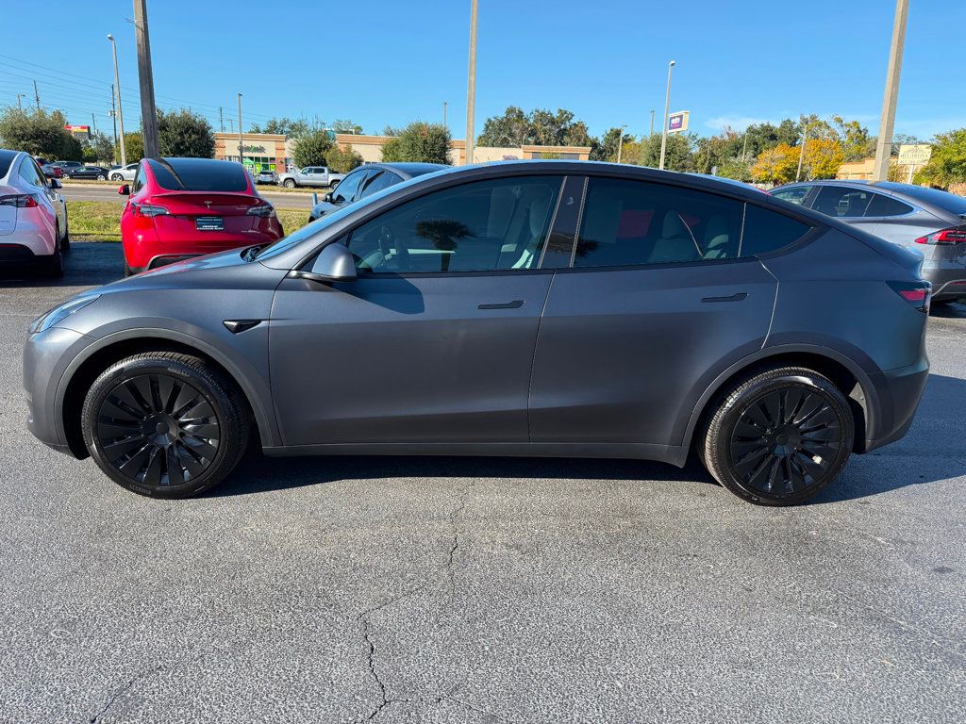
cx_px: 483
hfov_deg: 71.6
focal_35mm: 24
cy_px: 362
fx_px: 670
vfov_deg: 56.8
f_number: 1.78
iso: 100
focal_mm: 6.76
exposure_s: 1/2053
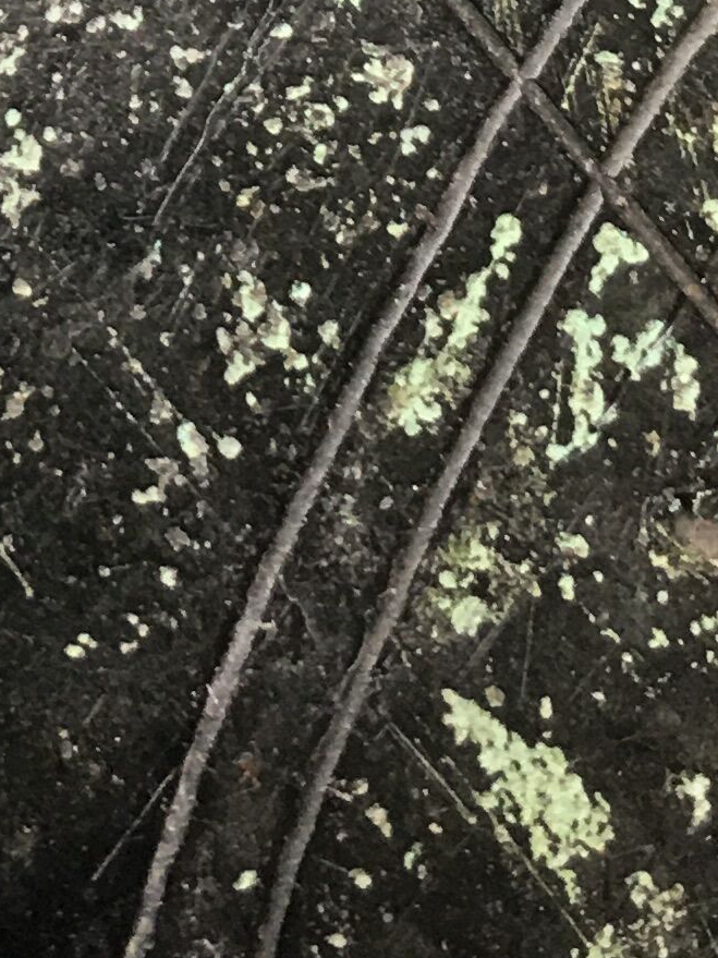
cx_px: -267
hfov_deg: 10.8
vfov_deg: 13.7
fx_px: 3679
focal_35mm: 133
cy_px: -569
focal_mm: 4.15
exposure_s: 1/33
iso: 40
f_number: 2.2
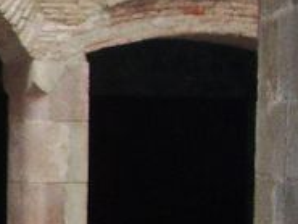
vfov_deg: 7.7
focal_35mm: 194
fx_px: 1671
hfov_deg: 9.3
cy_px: 76
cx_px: -370
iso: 100
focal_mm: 5.8
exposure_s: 1/40
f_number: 2.6
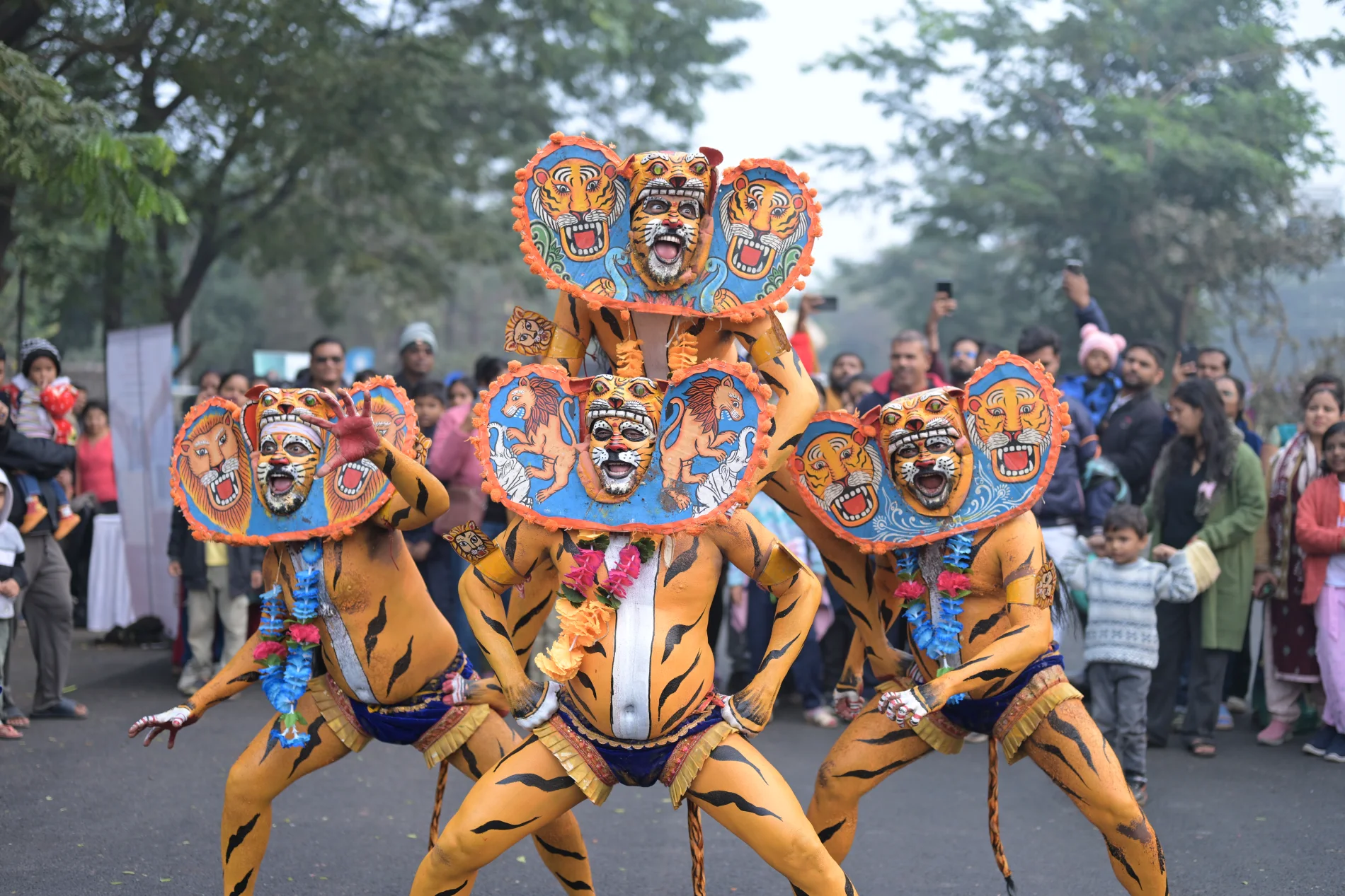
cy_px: 448
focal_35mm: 50
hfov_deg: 39.6
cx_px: 672
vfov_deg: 27.0
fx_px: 1868
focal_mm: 50
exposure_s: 1/500
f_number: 2.2
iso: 100
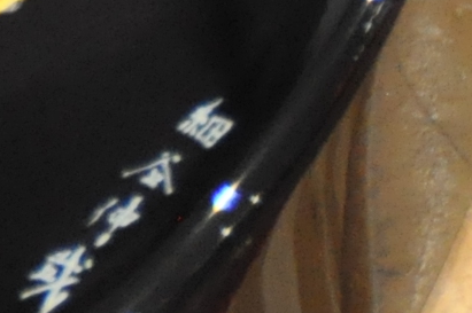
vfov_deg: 2.1
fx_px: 8604
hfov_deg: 3.1
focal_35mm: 657
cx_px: -493
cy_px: -115
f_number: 5
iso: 2000
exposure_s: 1/80
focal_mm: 56
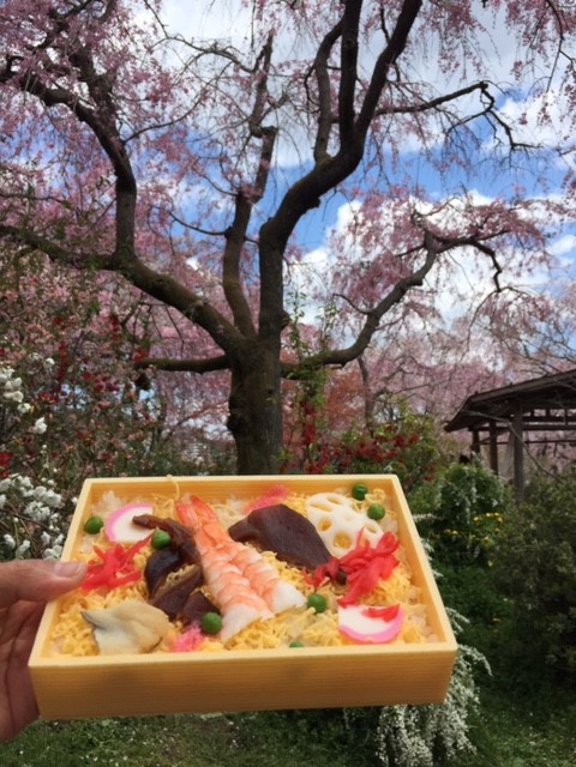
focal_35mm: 29
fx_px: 643
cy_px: 384
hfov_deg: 48.2
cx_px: 288
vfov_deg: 61.7
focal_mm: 4.15
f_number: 2.2
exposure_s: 1/1582
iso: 32
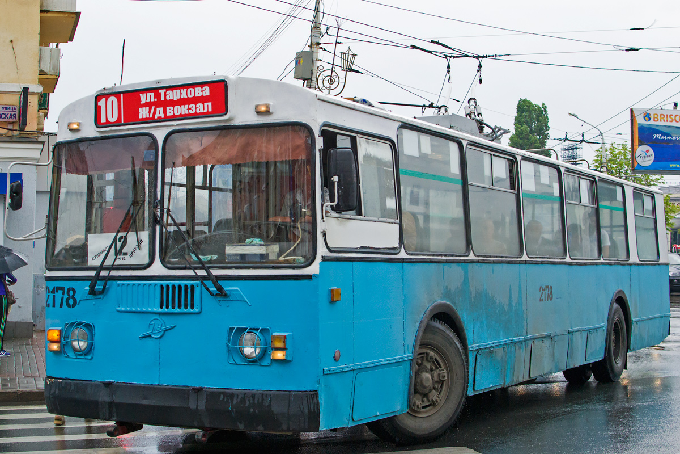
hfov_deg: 37.9
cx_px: 340
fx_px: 992
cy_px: 227
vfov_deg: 25.8
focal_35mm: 52
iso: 800
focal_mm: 35
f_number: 6.3
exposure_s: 1/800
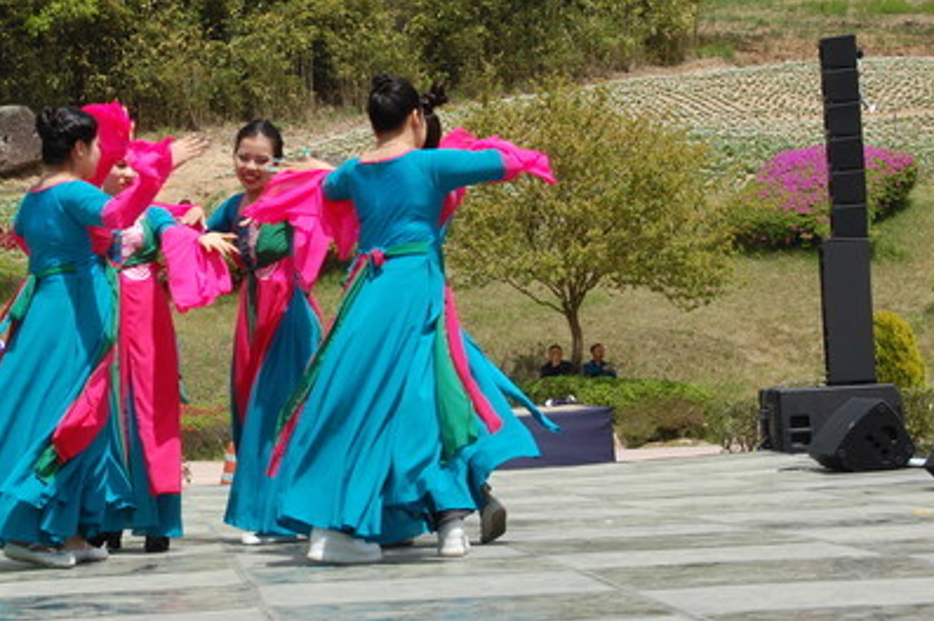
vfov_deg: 11.0
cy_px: 283
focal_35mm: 125
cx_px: 242
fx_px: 3234
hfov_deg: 16.4
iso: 400
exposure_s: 1/400
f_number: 10
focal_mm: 55
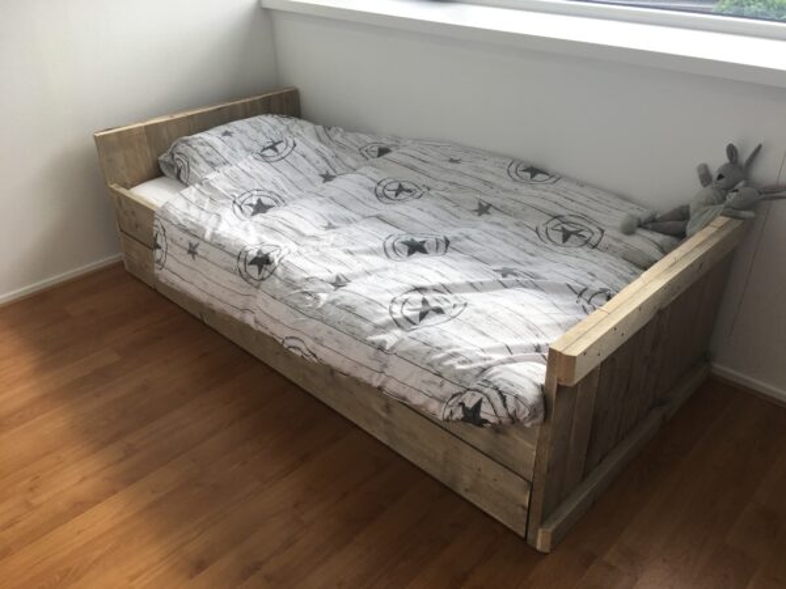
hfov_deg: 61.7
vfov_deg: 48.2
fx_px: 658
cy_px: 294
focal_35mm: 29
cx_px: 393
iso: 25
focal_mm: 4.15
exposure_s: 1/215
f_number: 2.2
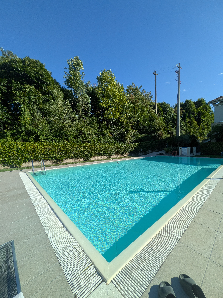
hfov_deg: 85.7
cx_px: 112
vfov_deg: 102.1
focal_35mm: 14
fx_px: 120
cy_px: 149
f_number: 2.2
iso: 48
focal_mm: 1.83
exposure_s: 1/1631
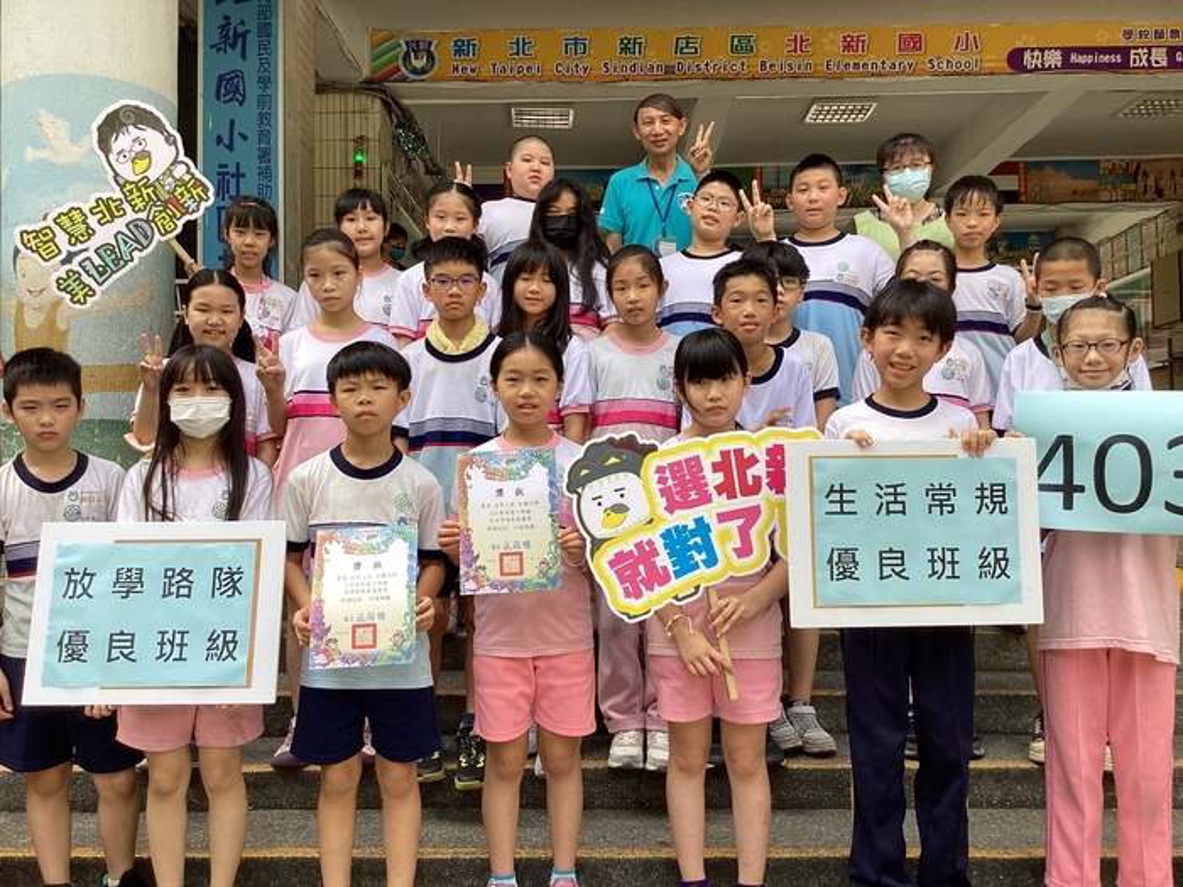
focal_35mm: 31
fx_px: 1059
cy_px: 444
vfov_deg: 45.4
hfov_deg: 58.4
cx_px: 592
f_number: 2.4
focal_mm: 3.3
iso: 25
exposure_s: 1/173
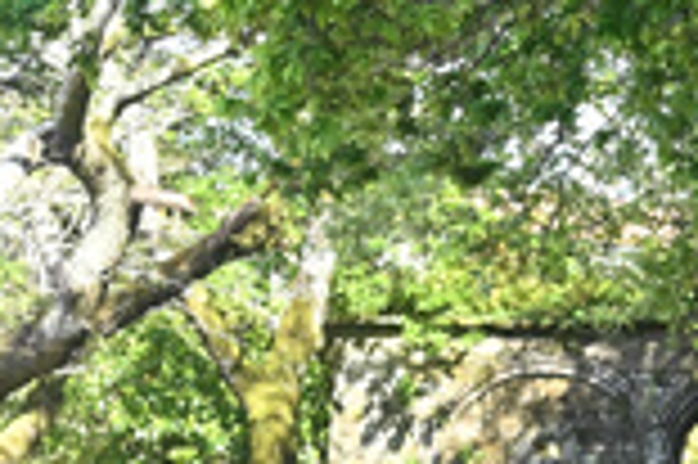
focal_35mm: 241
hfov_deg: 8.5
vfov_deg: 5.7
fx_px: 4668
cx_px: 225
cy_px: 507
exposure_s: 1/200
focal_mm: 35
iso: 500
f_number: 8
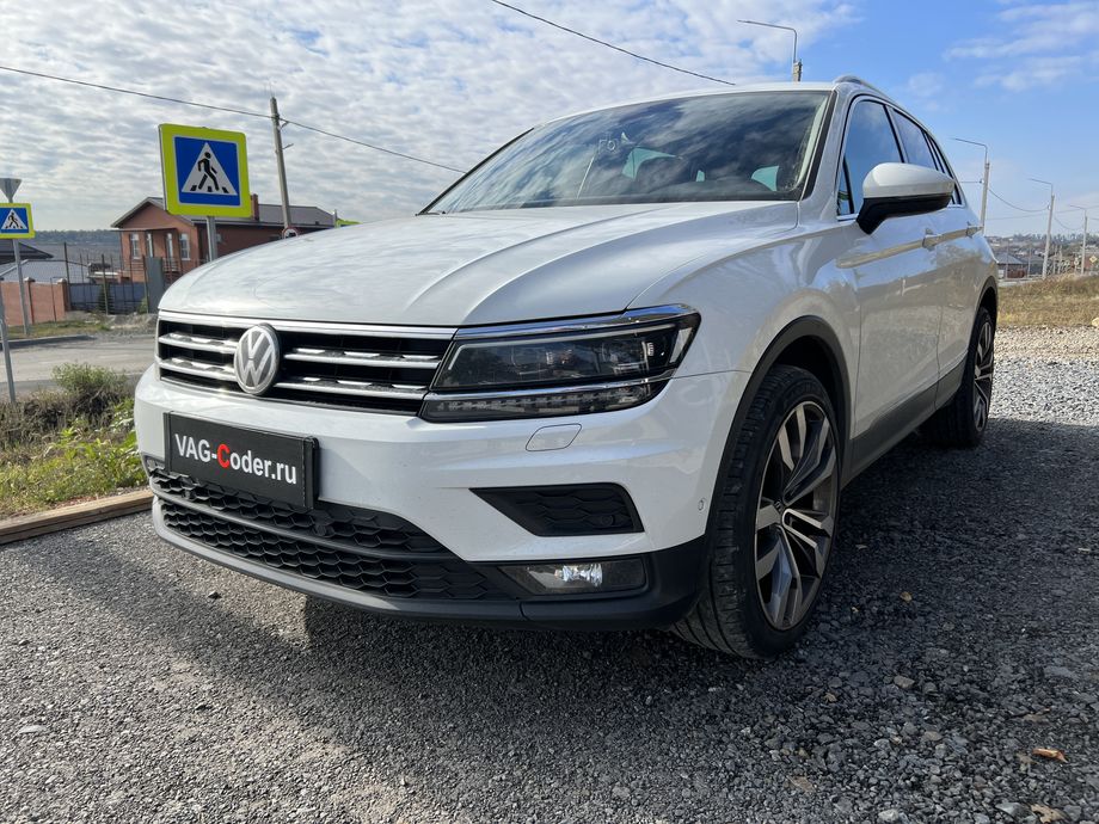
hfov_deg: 67.3
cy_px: 412
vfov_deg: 53.1
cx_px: 550
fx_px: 825
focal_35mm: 26
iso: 50
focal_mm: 5.7
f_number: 1.5
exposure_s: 1/3571
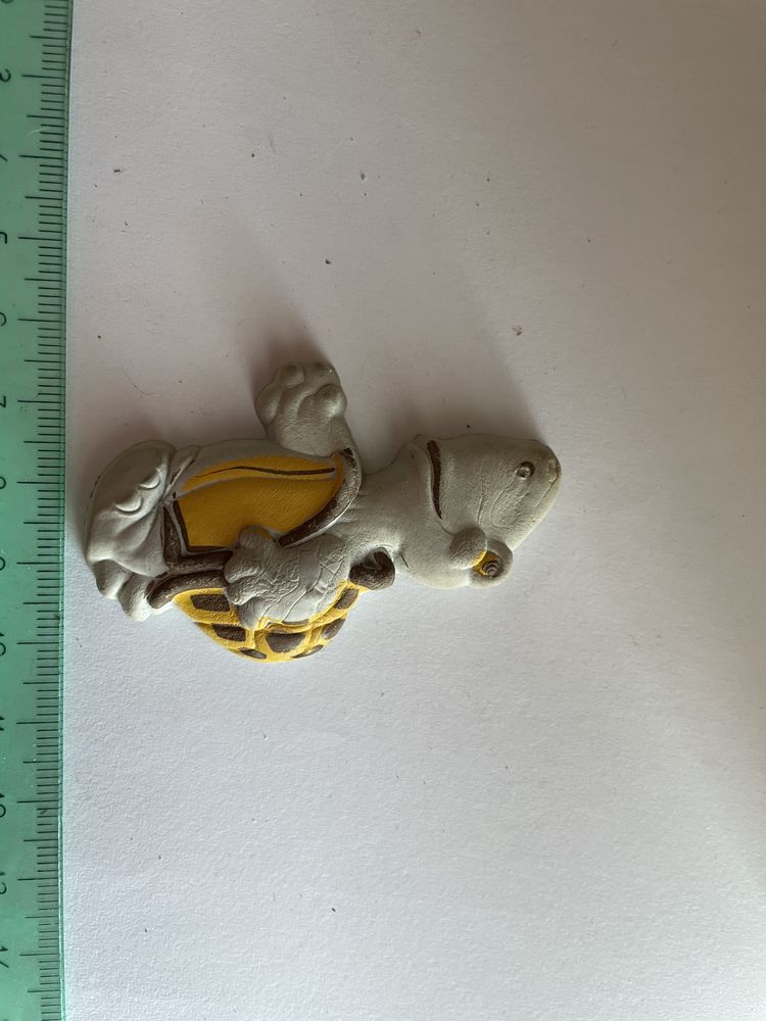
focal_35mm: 26
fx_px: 767
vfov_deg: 67.3
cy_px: 510
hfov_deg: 53.1
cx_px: 383
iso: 160
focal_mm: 4.2
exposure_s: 1/60
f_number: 1.6
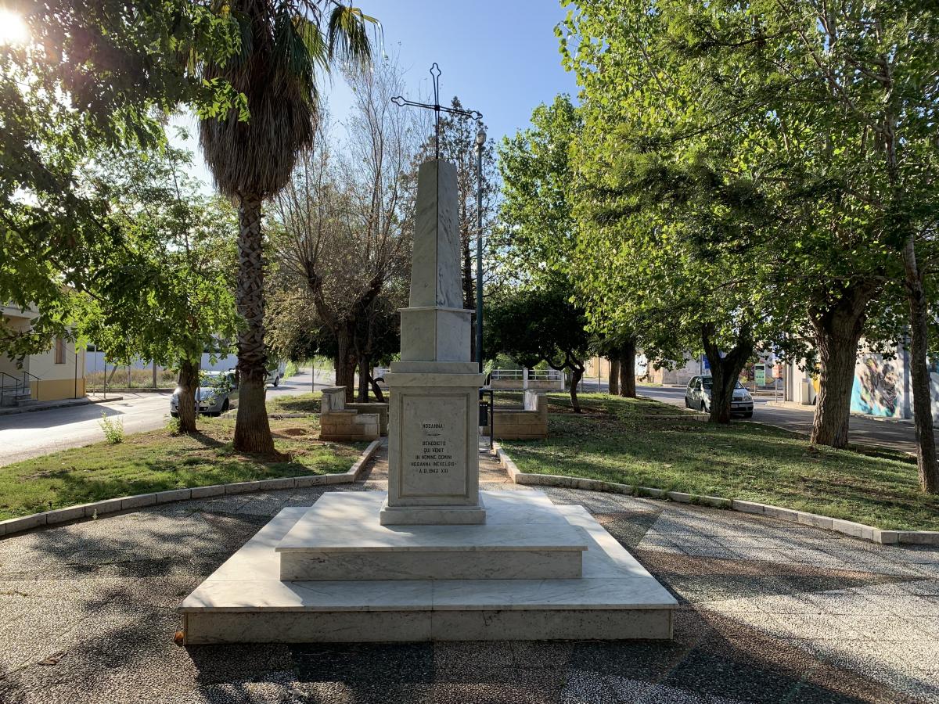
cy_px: 352
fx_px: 705
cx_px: 470
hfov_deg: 67.3
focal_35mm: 26
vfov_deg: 53.1
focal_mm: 4.25
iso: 25
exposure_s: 1/864
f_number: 1.8
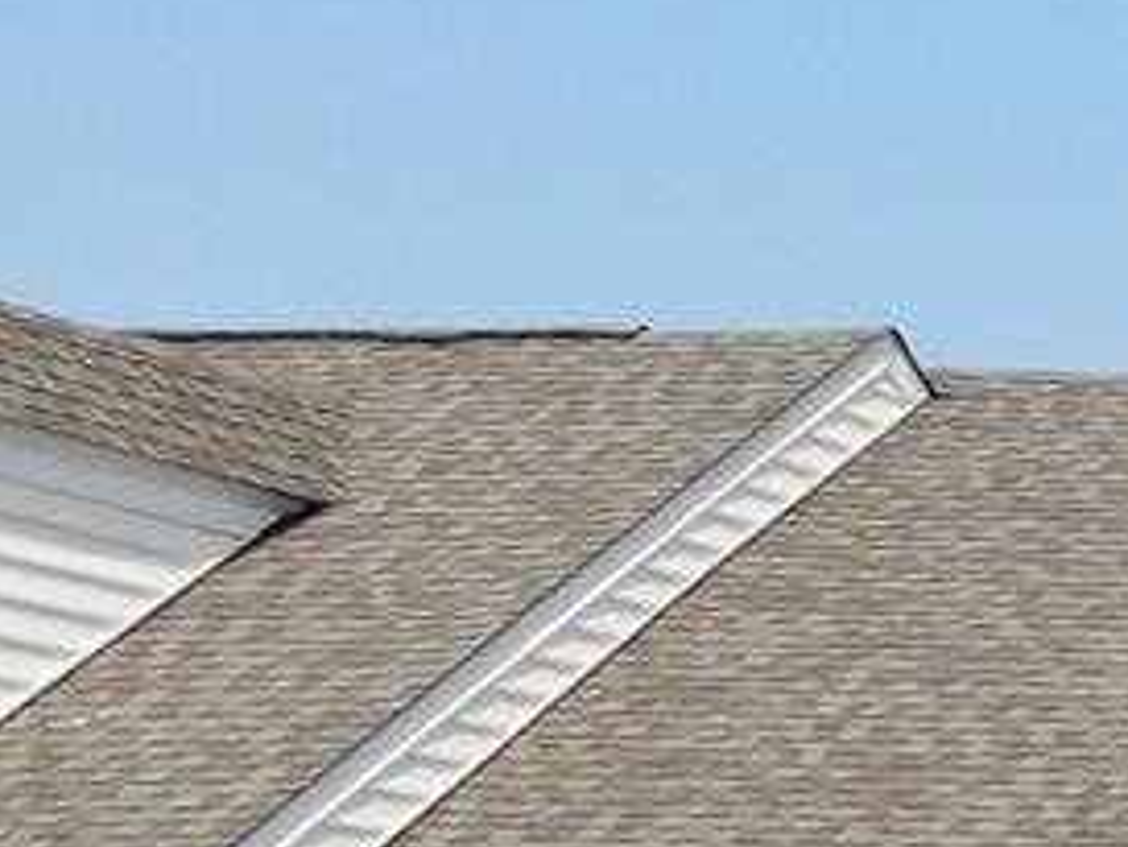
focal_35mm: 180
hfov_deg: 8.3
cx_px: 3892
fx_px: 5868
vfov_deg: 8.0
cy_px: 1554
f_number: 2.8
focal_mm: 4.5
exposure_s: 1/847
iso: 100
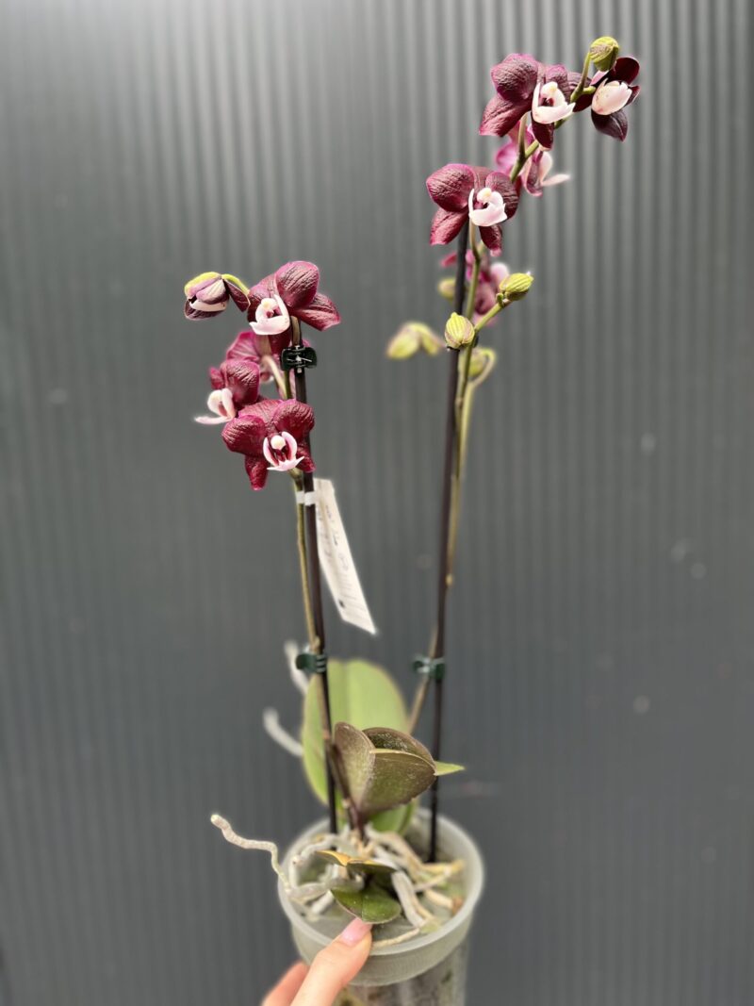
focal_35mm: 26
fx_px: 755
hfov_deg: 53.1
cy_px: 503
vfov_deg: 67.3
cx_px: 377
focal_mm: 5.1
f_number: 1.6
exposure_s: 1/154
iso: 40
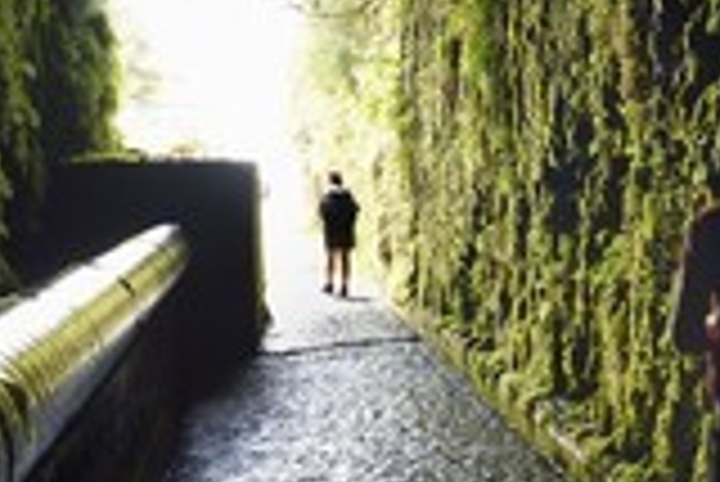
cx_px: 428
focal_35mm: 63
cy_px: 221
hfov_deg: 31.8
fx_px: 1261
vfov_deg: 21.6
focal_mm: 24
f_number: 10
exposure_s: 1/25
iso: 320
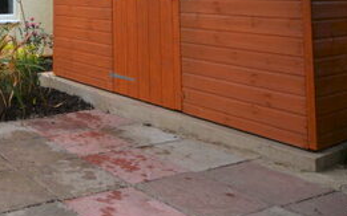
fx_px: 388
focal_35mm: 41
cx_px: -32
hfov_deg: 39.6
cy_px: -40
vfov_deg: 27.6
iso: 125
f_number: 5.6
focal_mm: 10
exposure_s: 1/125
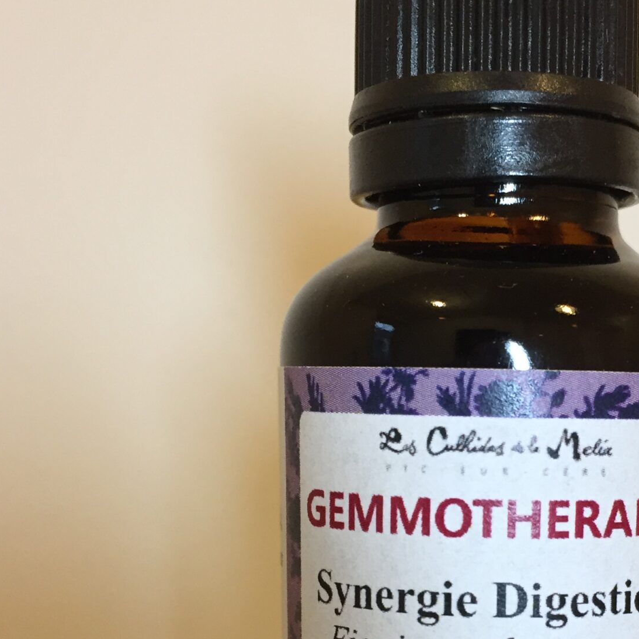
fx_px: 1253
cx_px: 492
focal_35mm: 60
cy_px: 588
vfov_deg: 27.5
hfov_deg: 28.1
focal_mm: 4.15
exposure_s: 1/33
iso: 64
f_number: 2.2
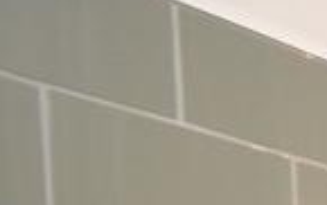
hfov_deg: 9.7
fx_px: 964
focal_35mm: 108
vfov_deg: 10.2
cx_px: 1137
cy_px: 528
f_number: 3.5
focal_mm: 10
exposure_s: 1/60
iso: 1100
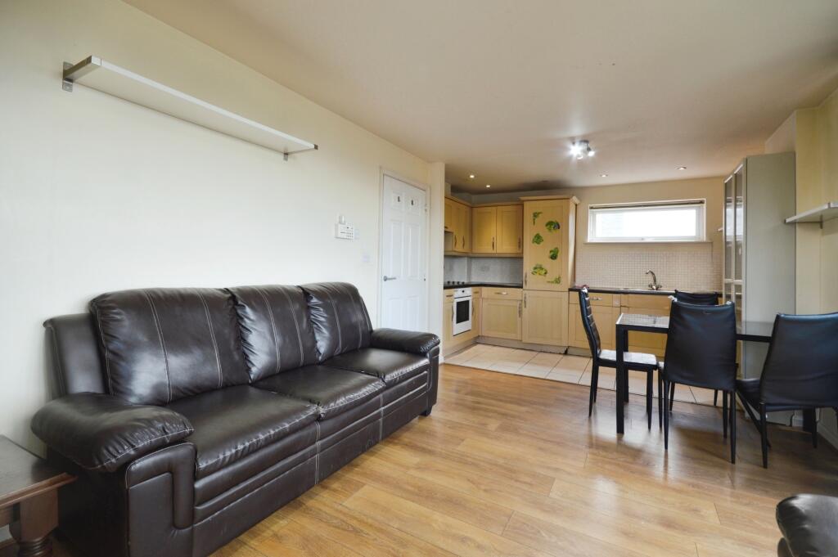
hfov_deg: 100.4
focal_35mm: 15
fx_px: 349
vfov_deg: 77.2
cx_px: 419
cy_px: 278
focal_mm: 10
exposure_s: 1/4
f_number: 9
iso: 100
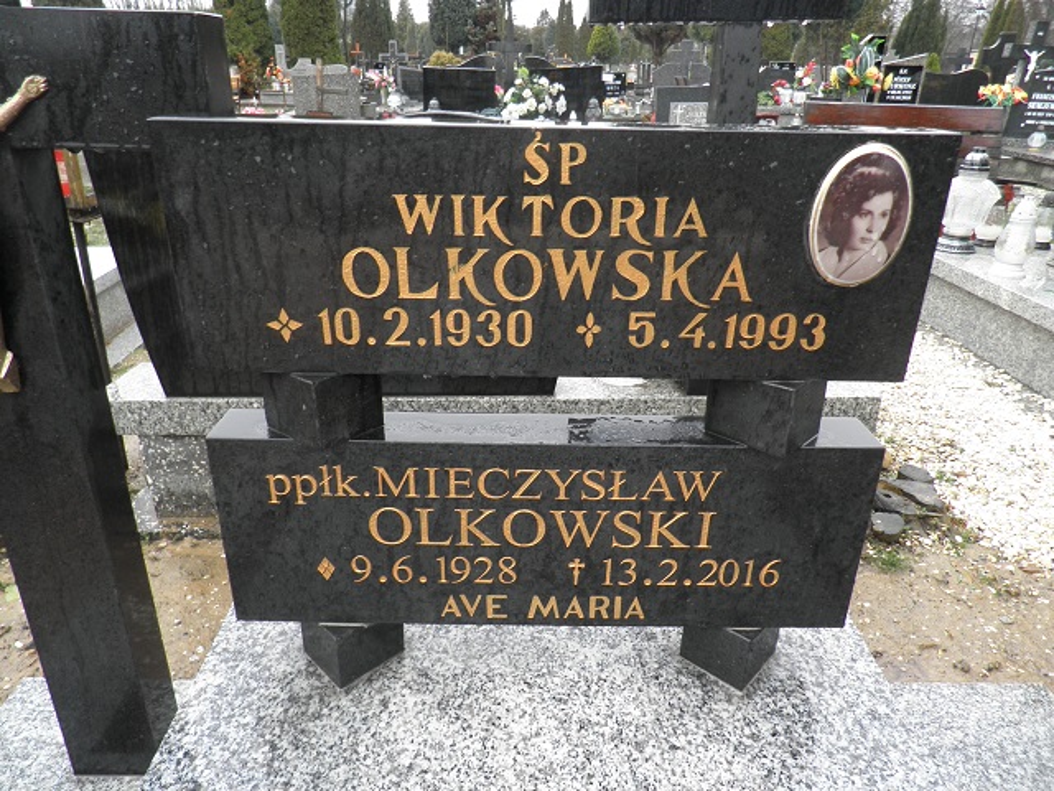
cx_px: 527
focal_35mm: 24
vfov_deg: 56.8
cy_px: 396
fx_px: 731
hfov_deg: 71.6
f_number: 3.3
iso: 64
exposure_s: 1/40
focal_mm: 4.3
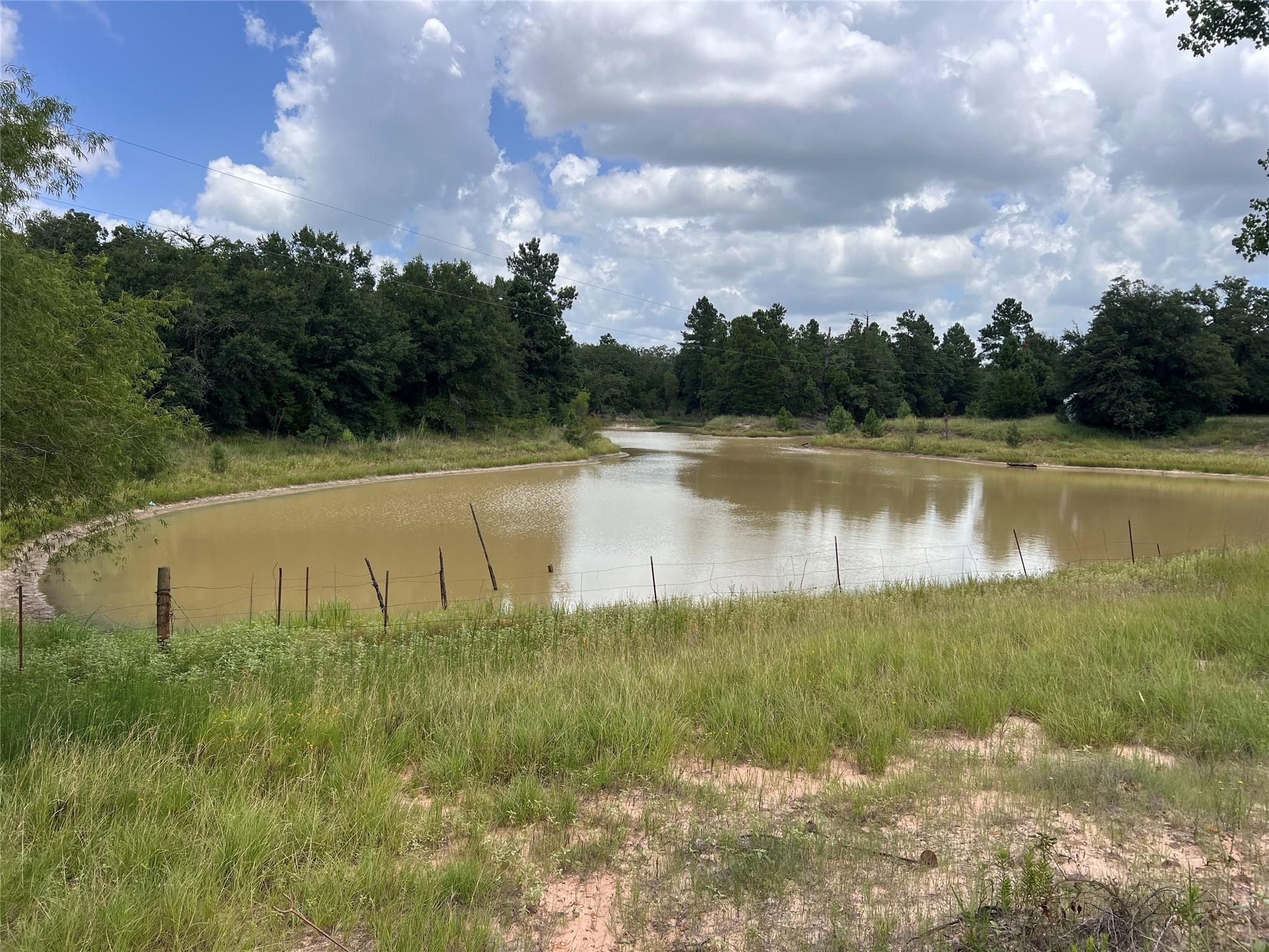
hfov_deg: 67.3
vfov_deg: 53.1
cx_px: 634
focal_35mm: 26
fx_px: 953
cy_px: 476
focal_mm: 5.7
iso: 50
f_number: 1.5
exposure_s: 1/4274
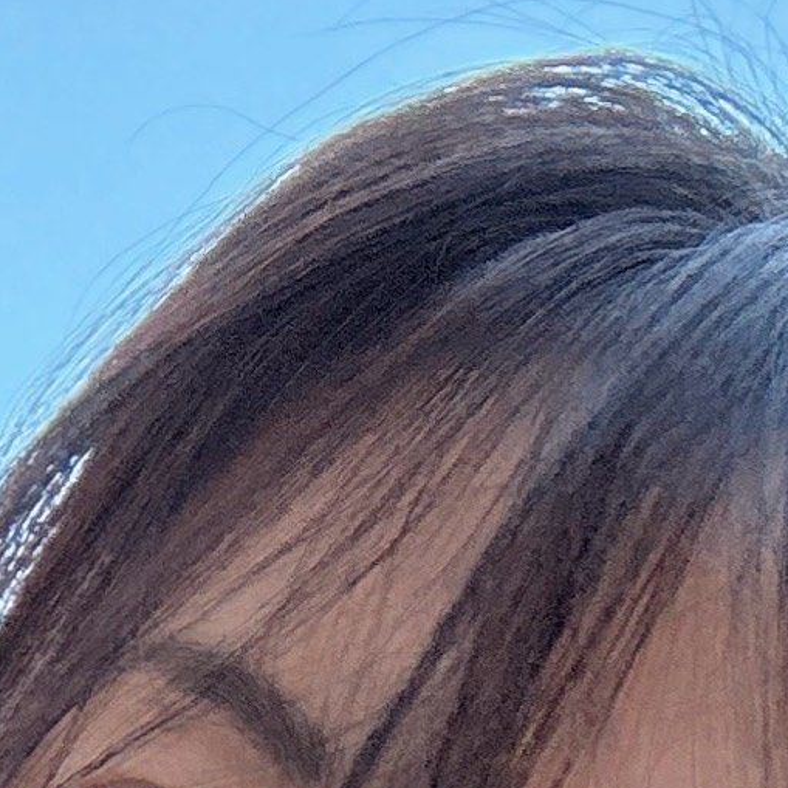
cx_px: 246
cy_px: 1858
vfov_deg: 12.6
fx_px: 2807
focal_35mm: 109
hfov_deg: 15.9
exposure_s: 1/243
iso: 40
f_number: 1.9
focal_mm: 2.69
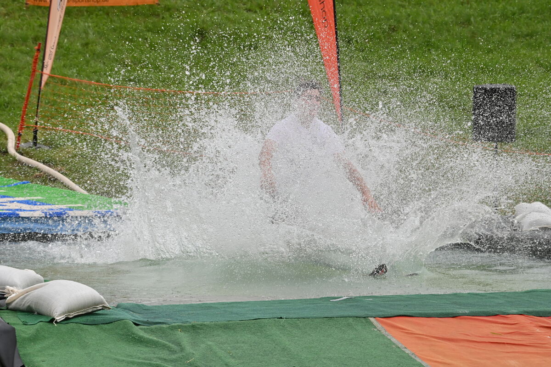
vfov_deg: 6.9
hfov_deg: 10.3
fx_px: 3060
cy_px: 184
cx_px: 276
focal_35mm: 200
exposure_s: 1/500
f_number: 13
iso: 500
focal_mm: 200
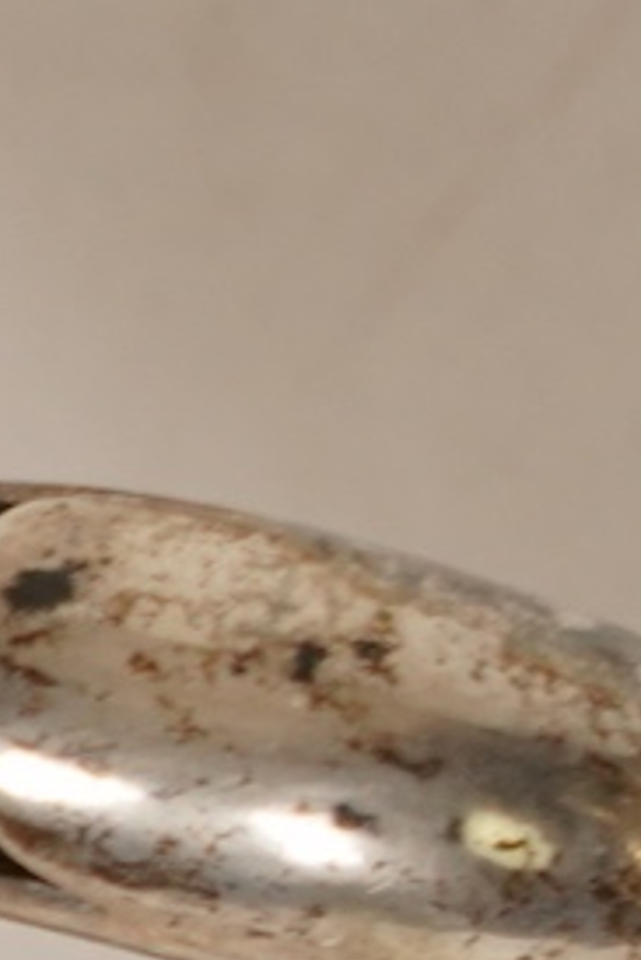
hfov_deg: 1.4
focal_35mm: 986
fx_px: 26299
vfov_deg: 2.1
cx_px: -2580
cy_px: 2008
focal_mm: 105
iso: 500
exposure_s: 1/125
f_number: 11
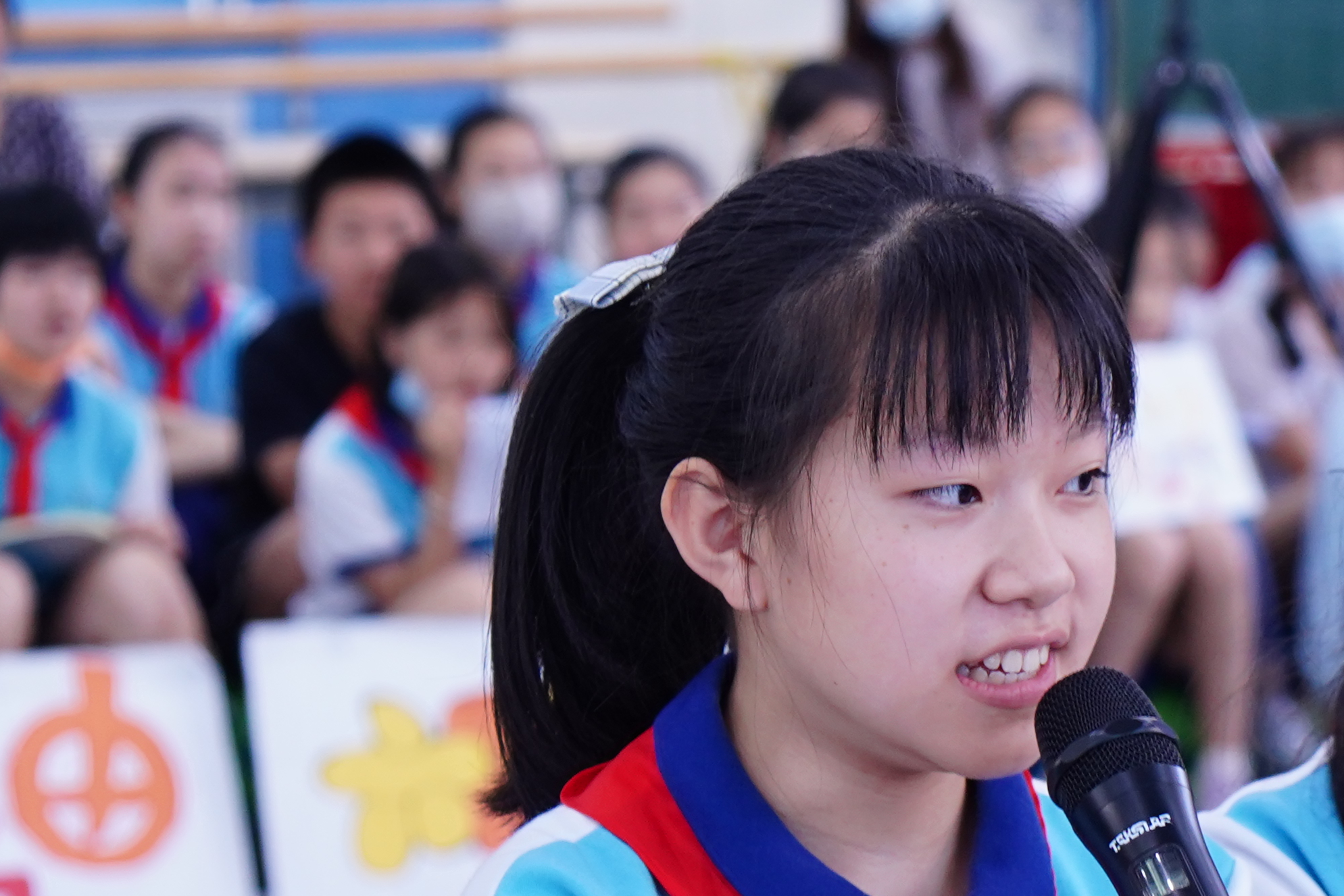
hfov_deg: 11.0
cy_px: 785
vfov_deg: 7.4
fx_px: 6943
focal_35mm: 186
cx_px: 941
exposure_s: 1/80
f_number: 4
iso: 1000
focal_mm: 63
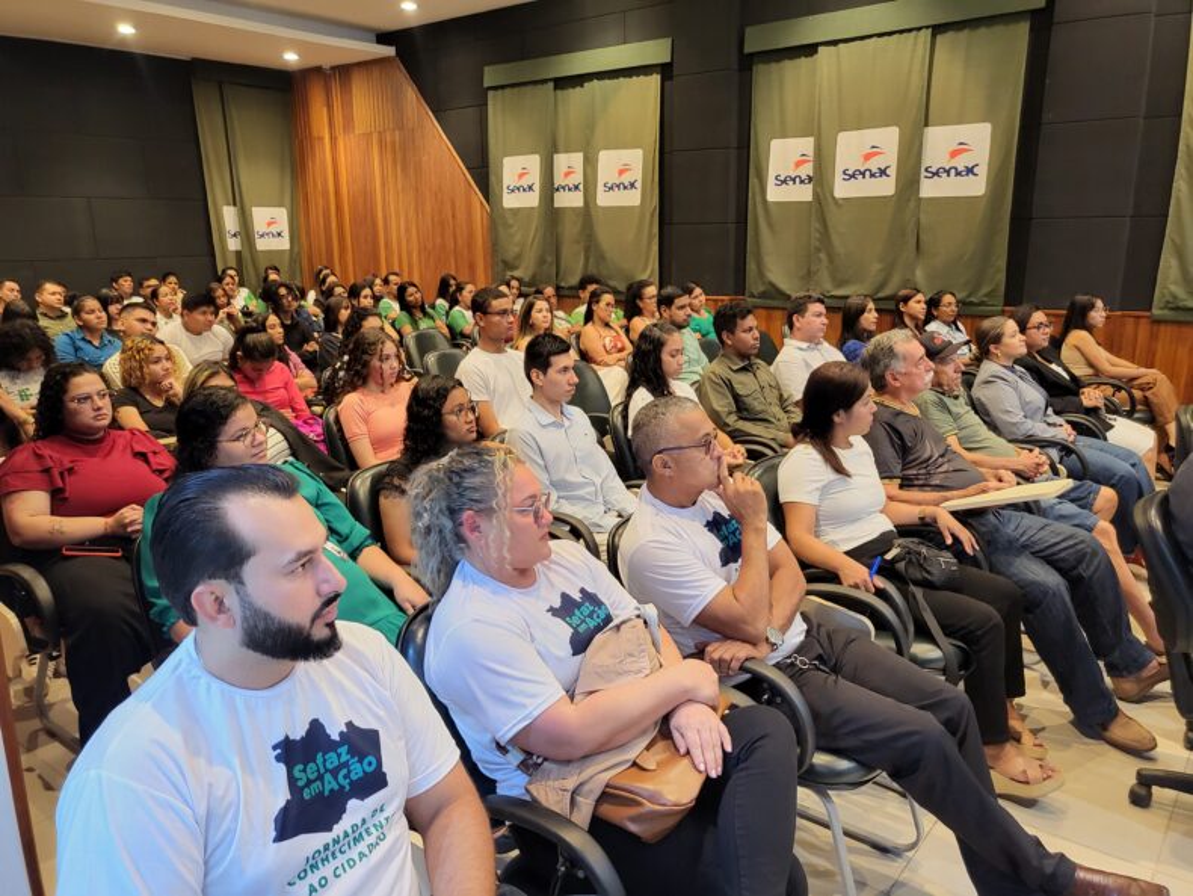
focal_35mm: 26
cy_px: 448
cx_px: 596
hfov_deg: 67.3
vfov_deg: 53.1
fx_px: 896
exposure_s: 1/30
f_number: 1.8
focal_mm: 4.25
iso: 640
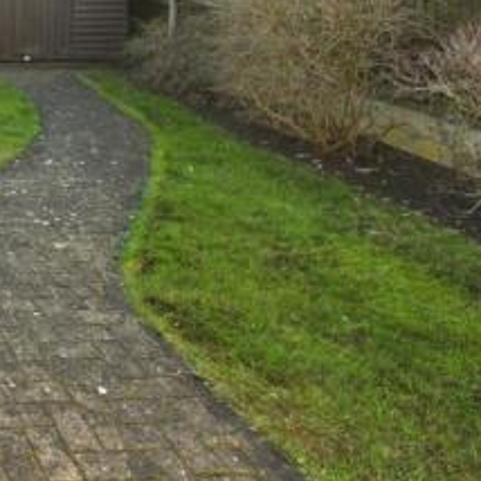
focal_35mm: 39
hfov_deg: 30.7
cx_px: -183
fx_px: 613
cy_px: 78
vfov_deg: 40.6
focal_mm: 10
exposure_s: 1/160
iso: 800
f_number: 7.1
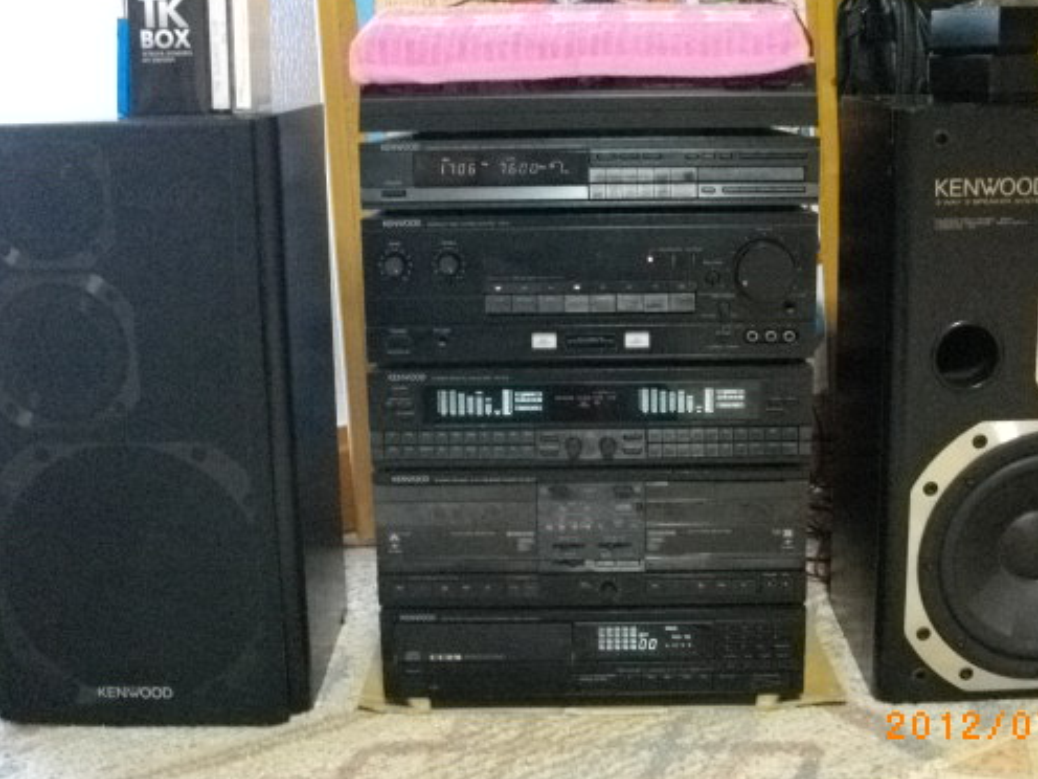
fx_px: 1199
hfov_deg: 46.6
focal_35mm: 40
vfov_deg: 35.9
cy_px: 337
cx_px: 599
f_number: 2.9
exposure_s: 1/20
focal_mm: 5.7
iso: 800
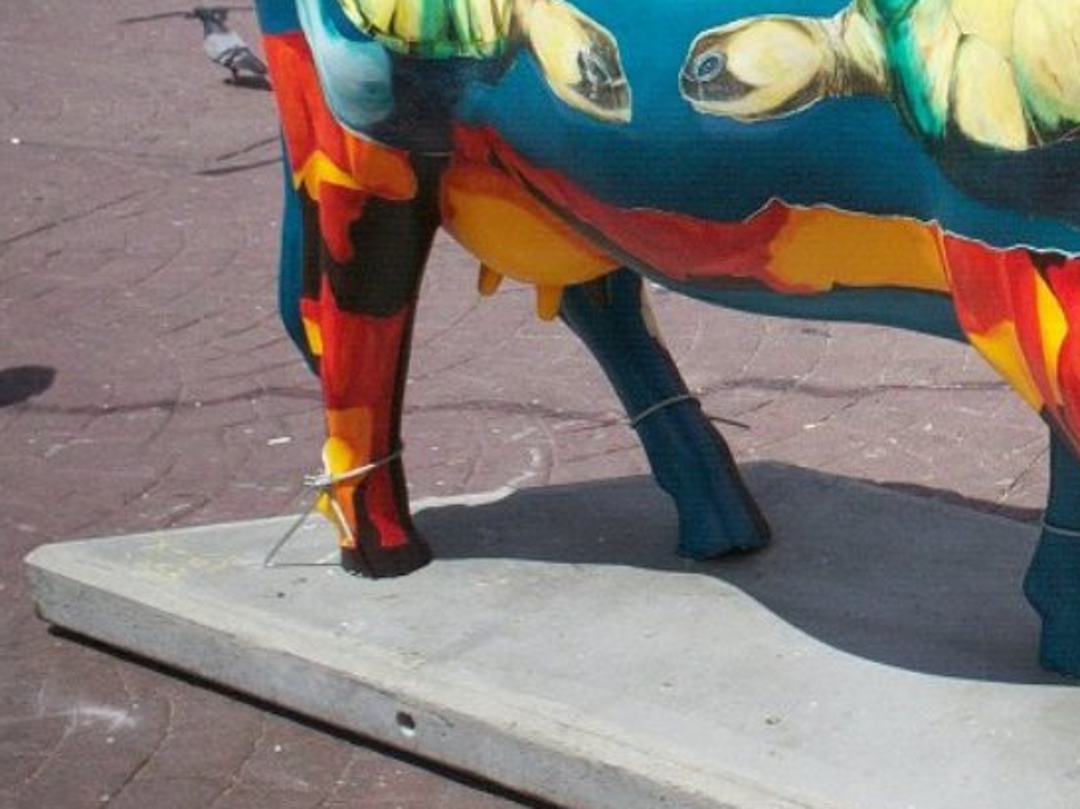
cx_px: 1028
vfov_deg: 19.0
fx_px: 2370
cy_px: 55
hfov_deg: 24.7
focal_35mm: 76
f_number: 4.5
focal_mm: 6
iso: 100
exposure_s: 1/820
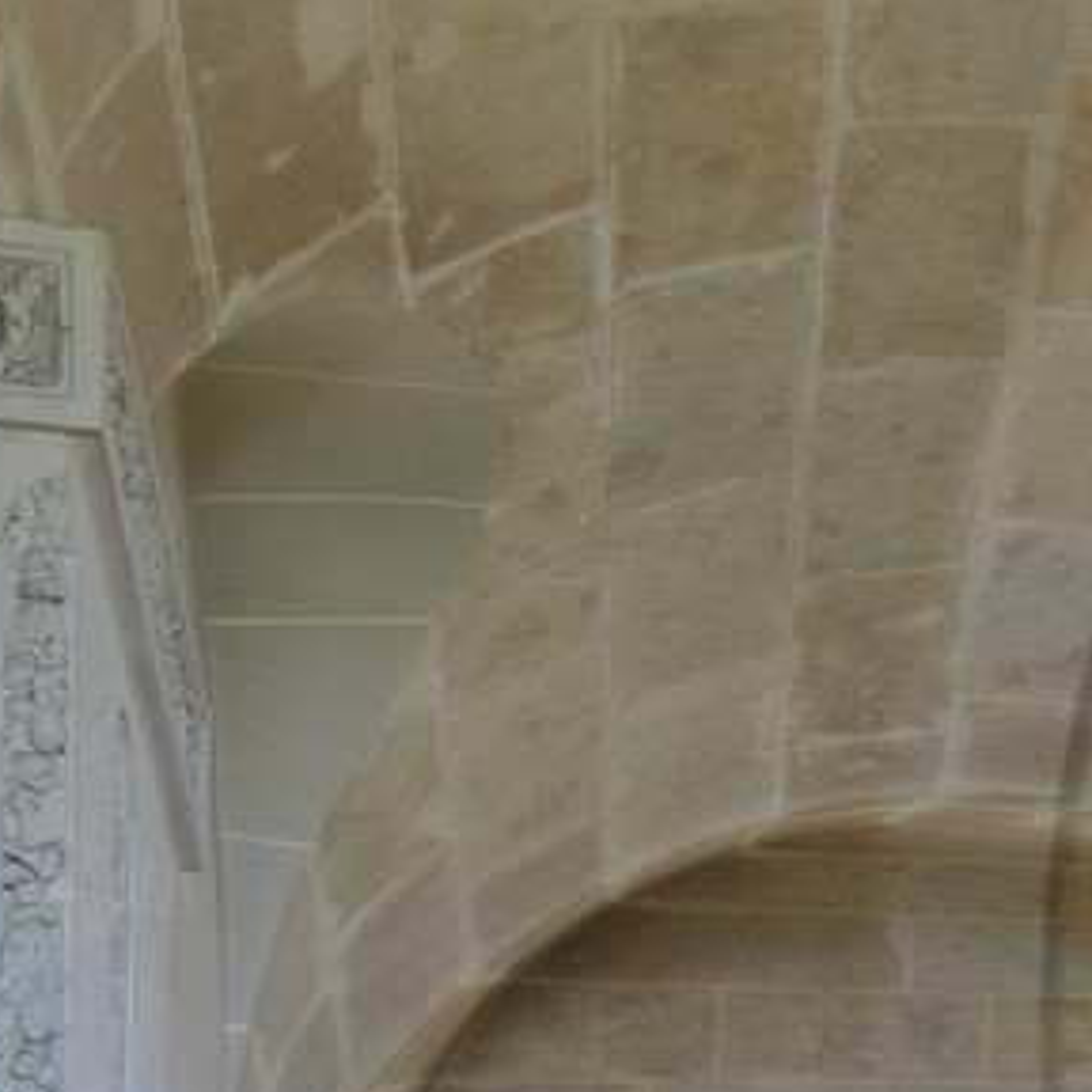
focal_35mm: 85
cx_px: 2430
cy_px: 1035
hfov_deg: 14.9
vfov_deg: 19.9
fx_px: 3034
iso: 100
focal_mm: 12
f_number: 7.1
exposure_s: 1/5
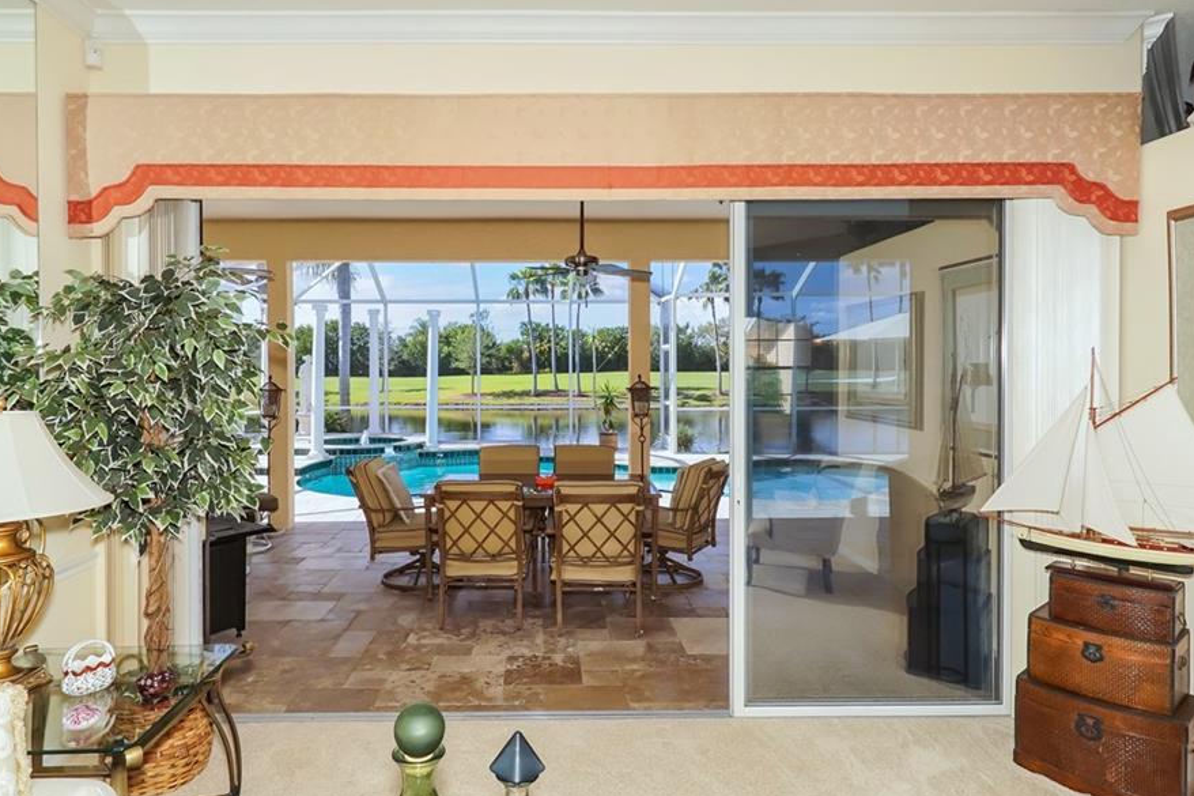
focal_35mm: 21
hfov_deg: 81.2
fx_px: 696
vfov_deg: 59.4
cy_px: 418
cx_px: 590
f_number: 14
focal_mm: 18
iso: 1000
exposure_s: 1/250
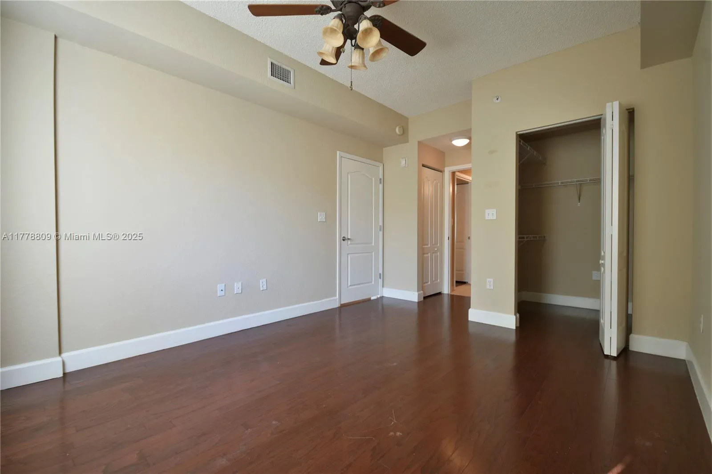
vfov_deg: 77.3
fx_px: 297
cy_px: 237
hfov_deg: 100.4
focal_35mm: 15
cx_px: 356
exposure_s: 1/15
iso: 110
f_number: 4
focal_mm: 10
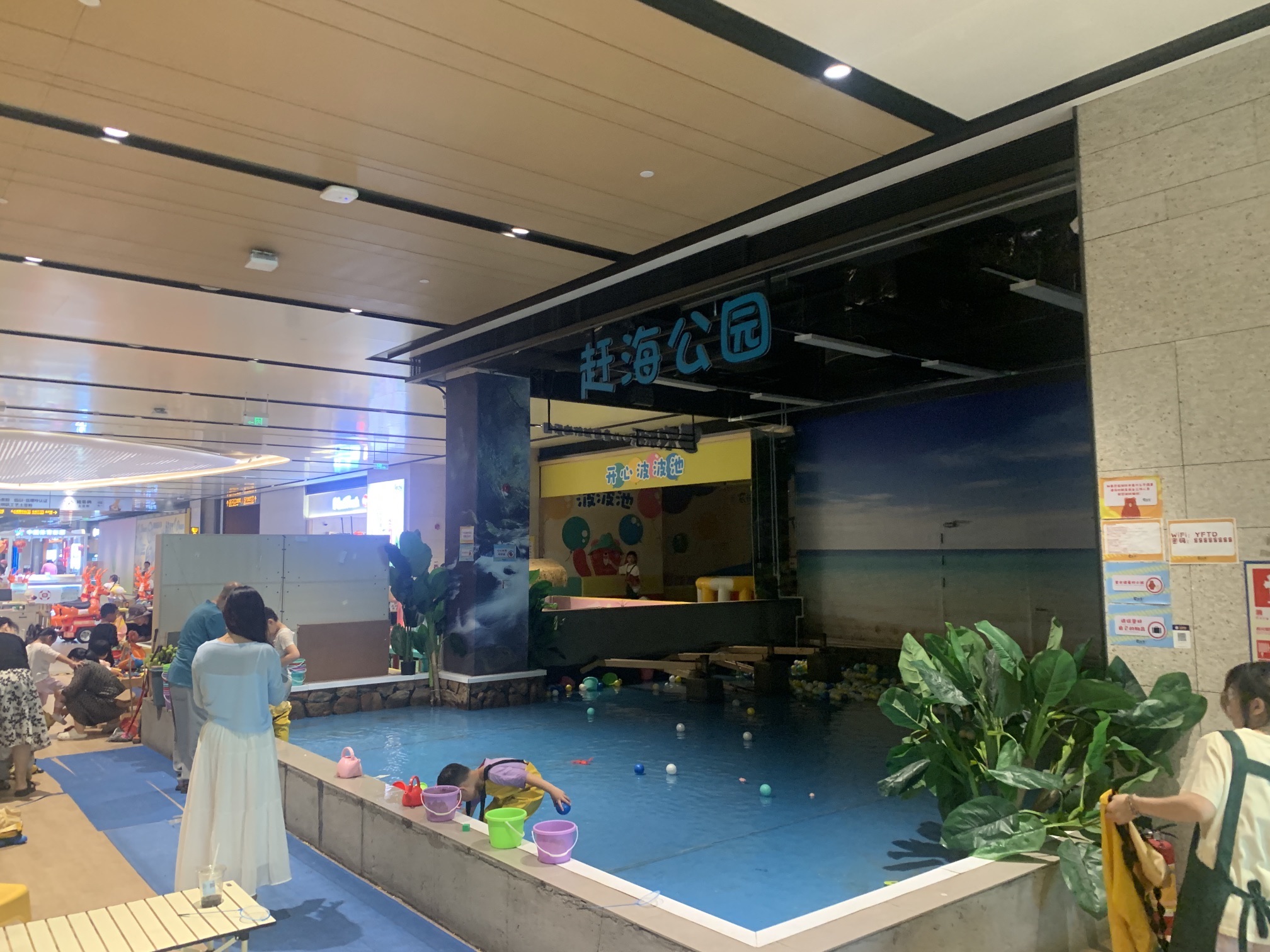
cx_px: 635
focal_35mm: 26
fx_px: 954
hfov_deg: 67.3
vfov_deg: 53.1
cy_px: 476
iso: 320
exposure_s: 1/50
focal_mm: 4.25
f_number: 1.8
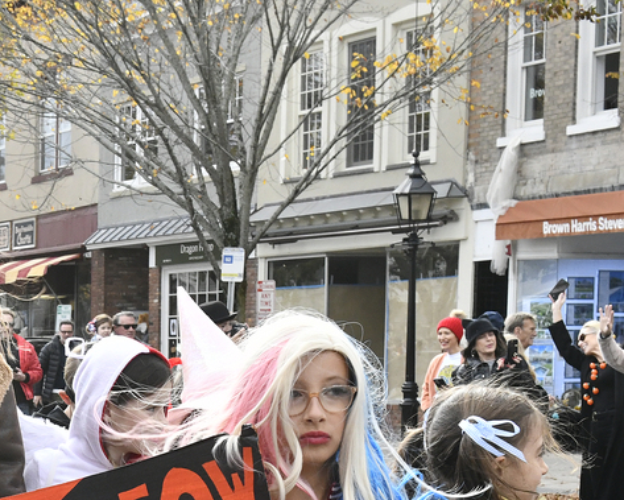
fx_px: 2088
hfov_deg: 16.4
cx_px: -106
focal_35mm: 113
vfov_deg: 13.3
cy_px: 619
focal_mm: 38
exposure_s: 1/500
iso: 1600
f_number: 11
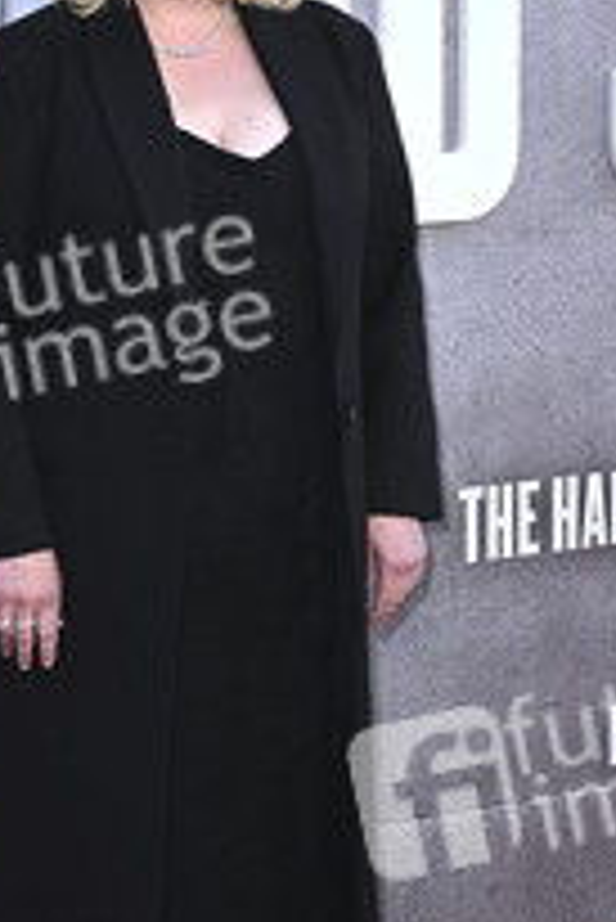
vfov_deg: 18.1
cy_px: 549
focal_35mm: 113
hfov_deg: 12.1
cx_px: 171
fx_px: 2895
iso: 800
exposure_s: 1/250
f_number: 6.3
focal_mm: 58
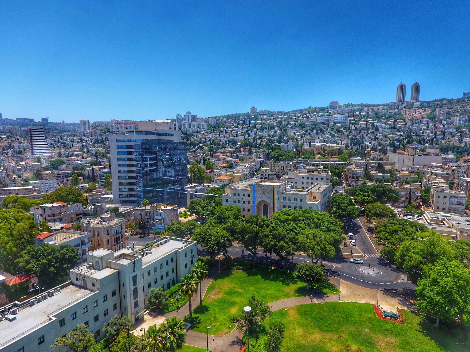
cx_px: 235
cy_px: 176
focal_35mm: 20
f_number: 2.8
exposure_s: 1/1250
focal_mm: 3.61
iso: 200
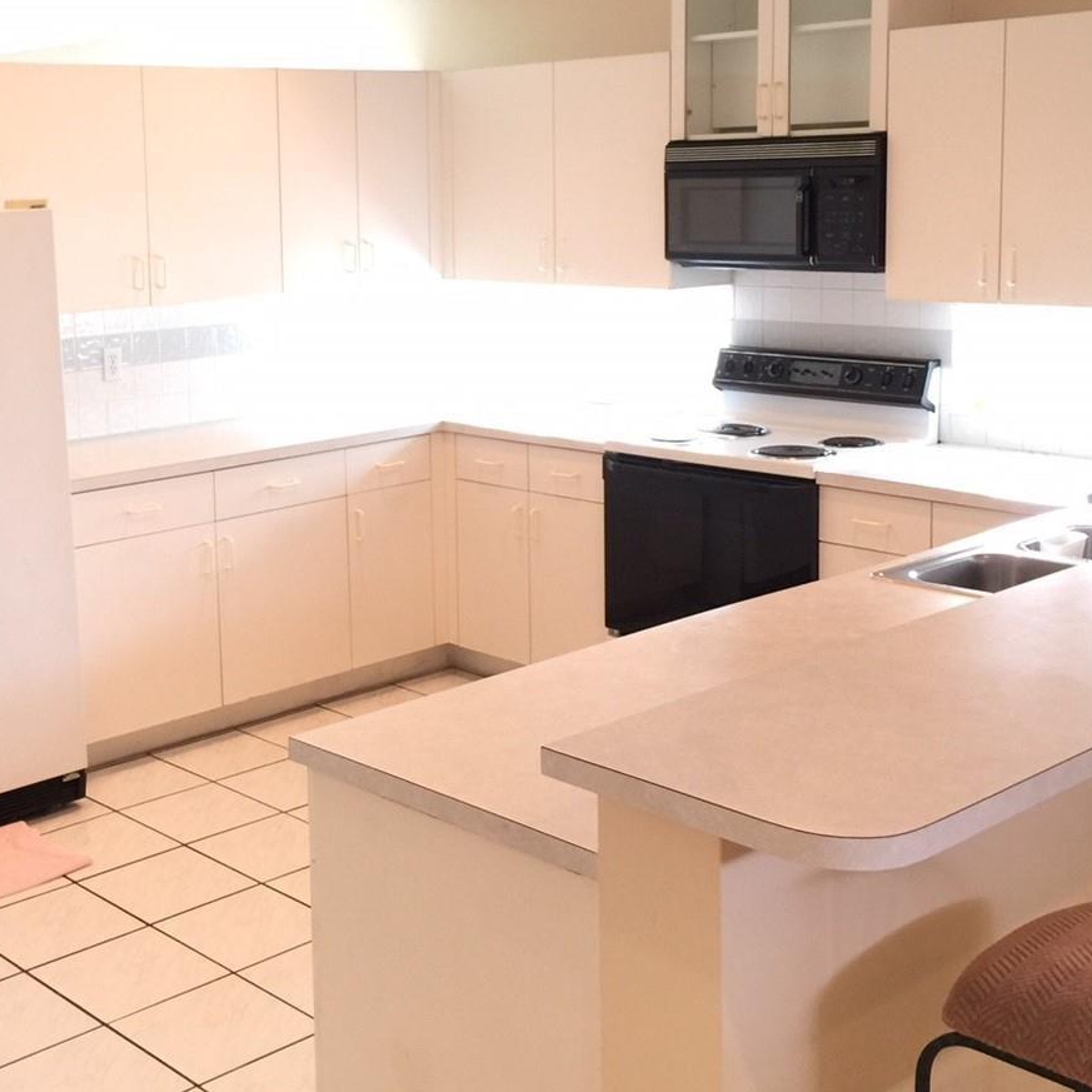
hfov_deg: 35.6
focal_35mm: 47
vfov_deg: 35.8
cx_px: 344
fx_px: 1677
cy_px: 403
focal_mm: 4.15
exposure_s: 1/15
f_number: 2.2
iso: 50
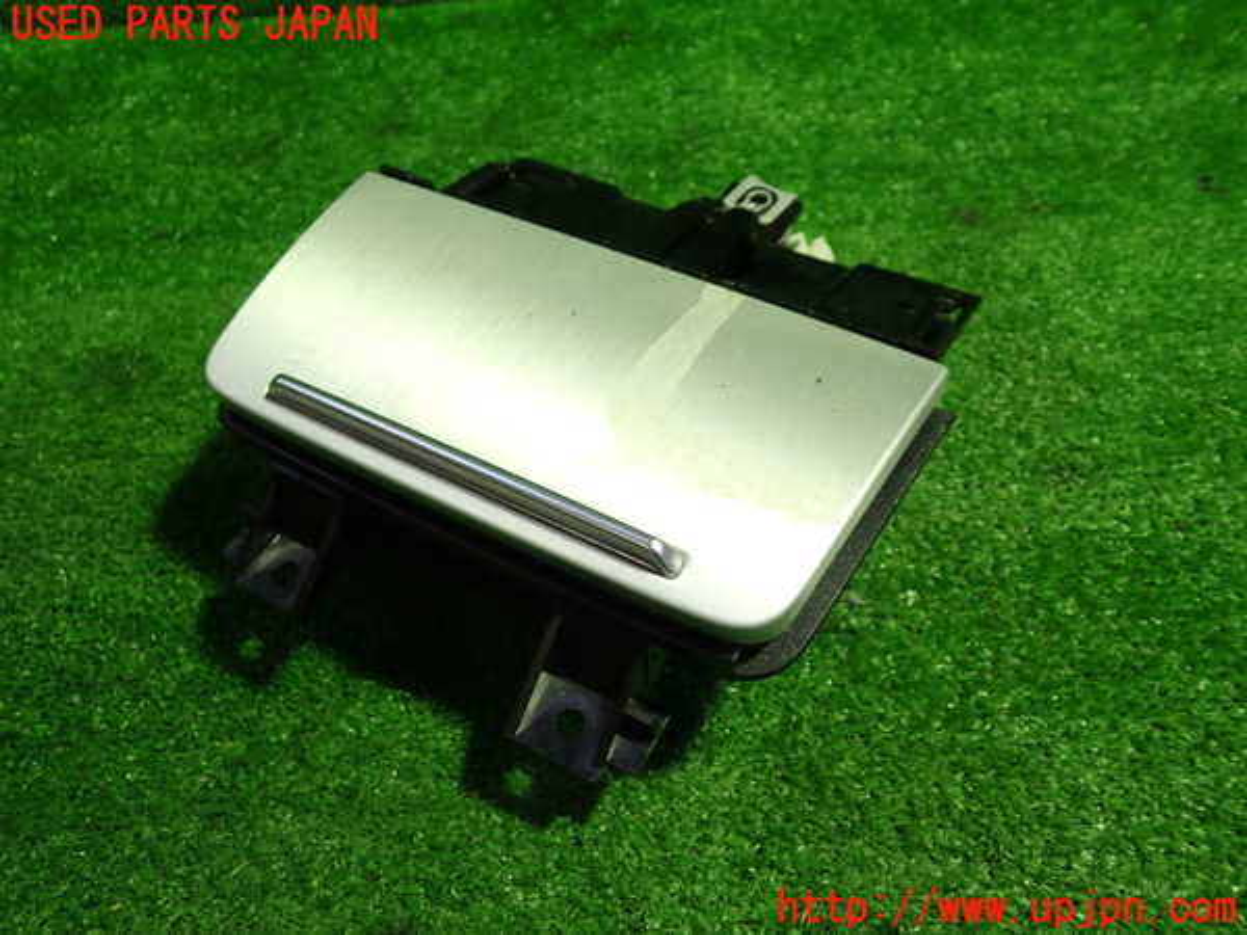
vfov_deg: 46.8
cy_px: 468
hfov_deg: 60.0
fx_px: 1081
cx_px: 624
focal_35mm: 30
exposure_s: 1/40
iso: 200
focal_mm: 5.4
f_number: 2.3
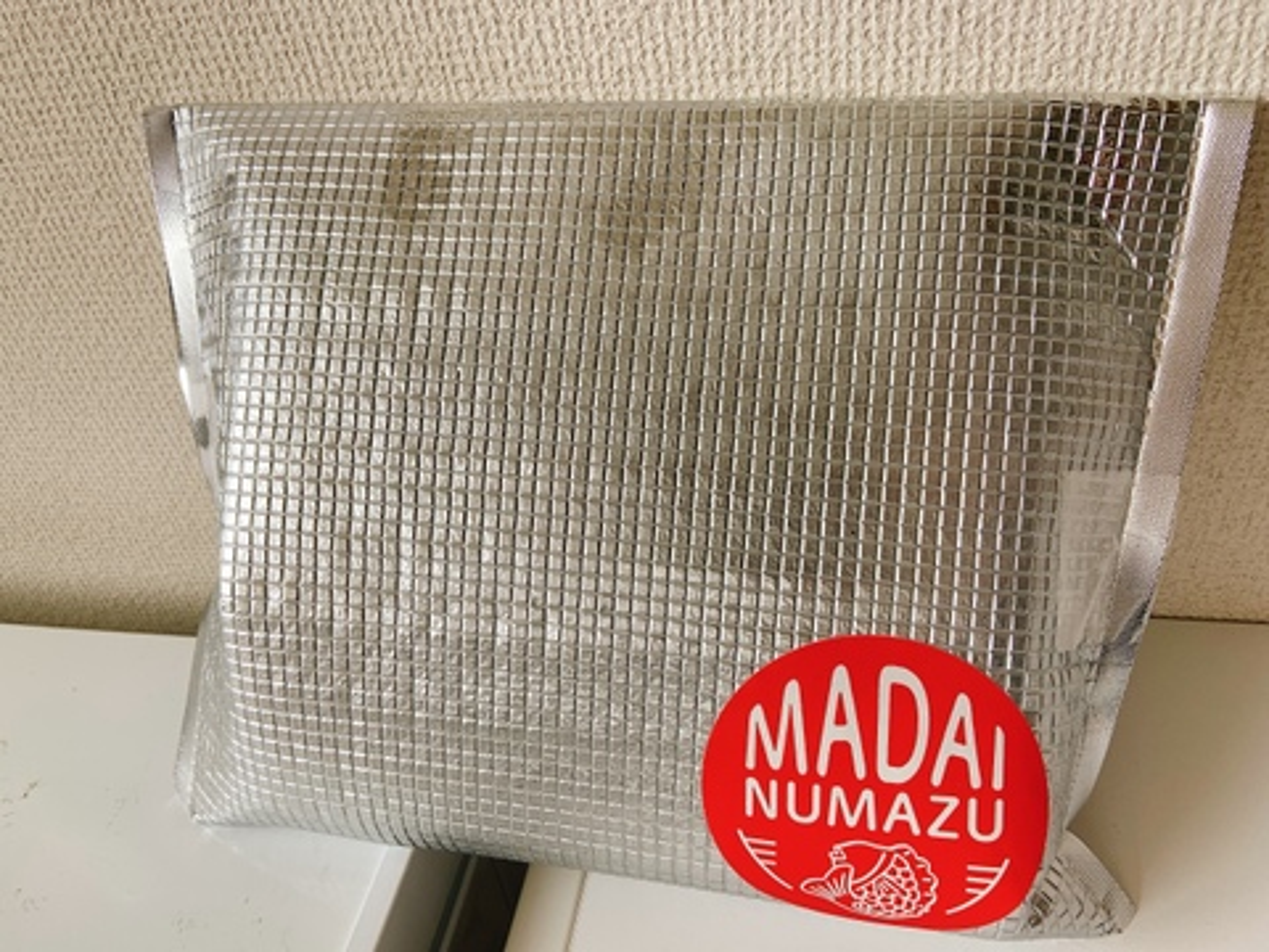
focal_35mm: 26
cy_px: 476
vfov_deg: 53.1
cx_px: 634
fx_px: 953
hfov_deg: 67.3
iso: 25
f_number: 1.8
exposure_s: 1/122
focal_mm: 4.25
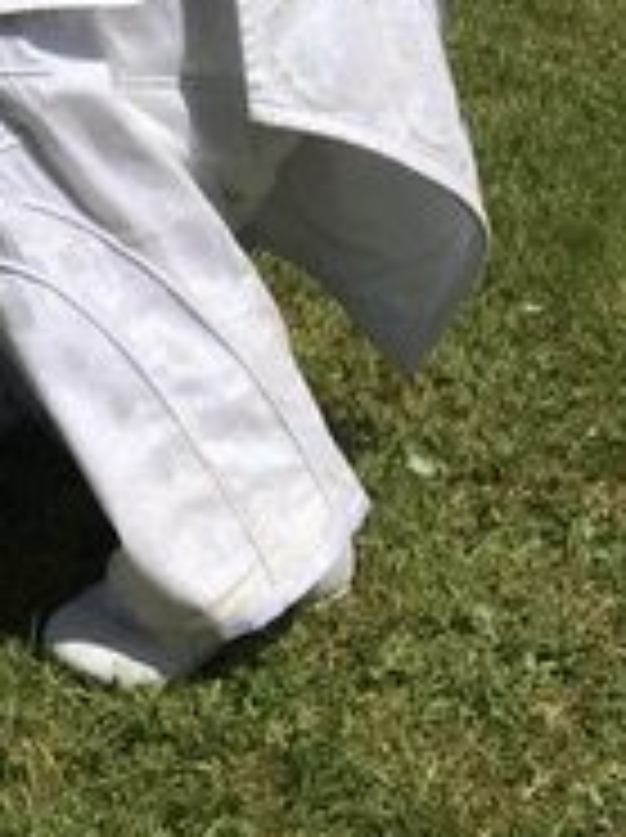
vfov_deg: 17.8
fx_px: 2417
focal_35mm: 100
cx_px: -230
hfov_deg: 14.1
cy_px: -392
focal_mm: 4.15
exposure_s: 1/4525
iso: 25
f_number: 2.2
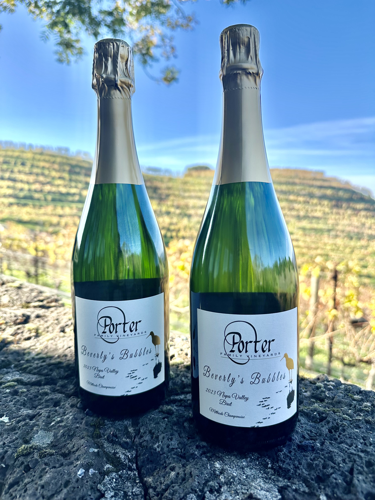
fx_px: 347
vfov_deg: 71.6
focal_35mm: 24
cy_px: 250
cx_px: 188
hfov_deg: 56.8
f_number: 1.78
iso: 80
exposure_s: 1/1721
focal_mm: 6.86
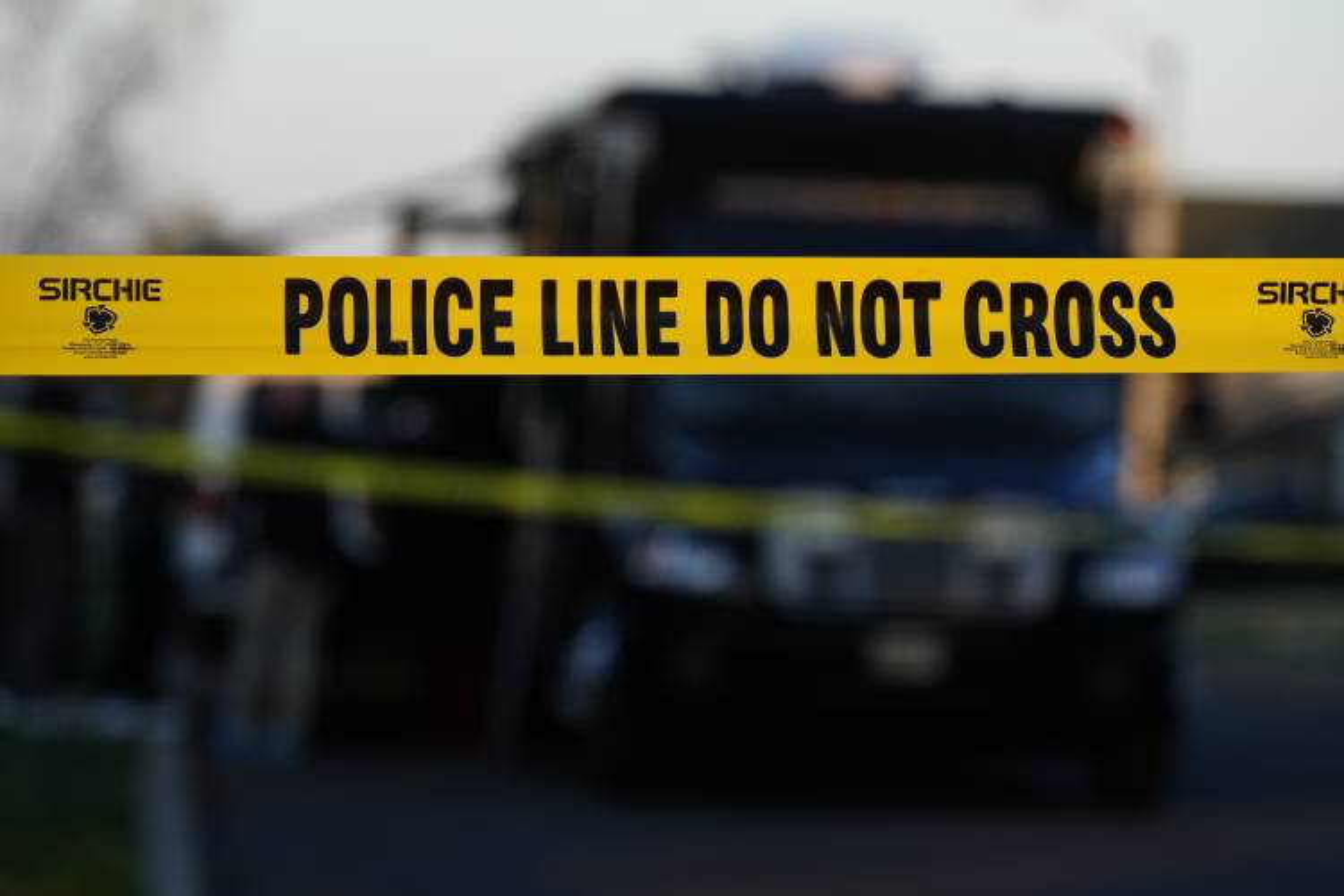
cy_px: 448
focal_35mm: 229
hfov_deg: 9.0
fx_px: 8549
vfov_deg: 6.0
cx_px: 672
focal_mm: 229
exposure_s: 1/640
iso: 1250
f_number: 8
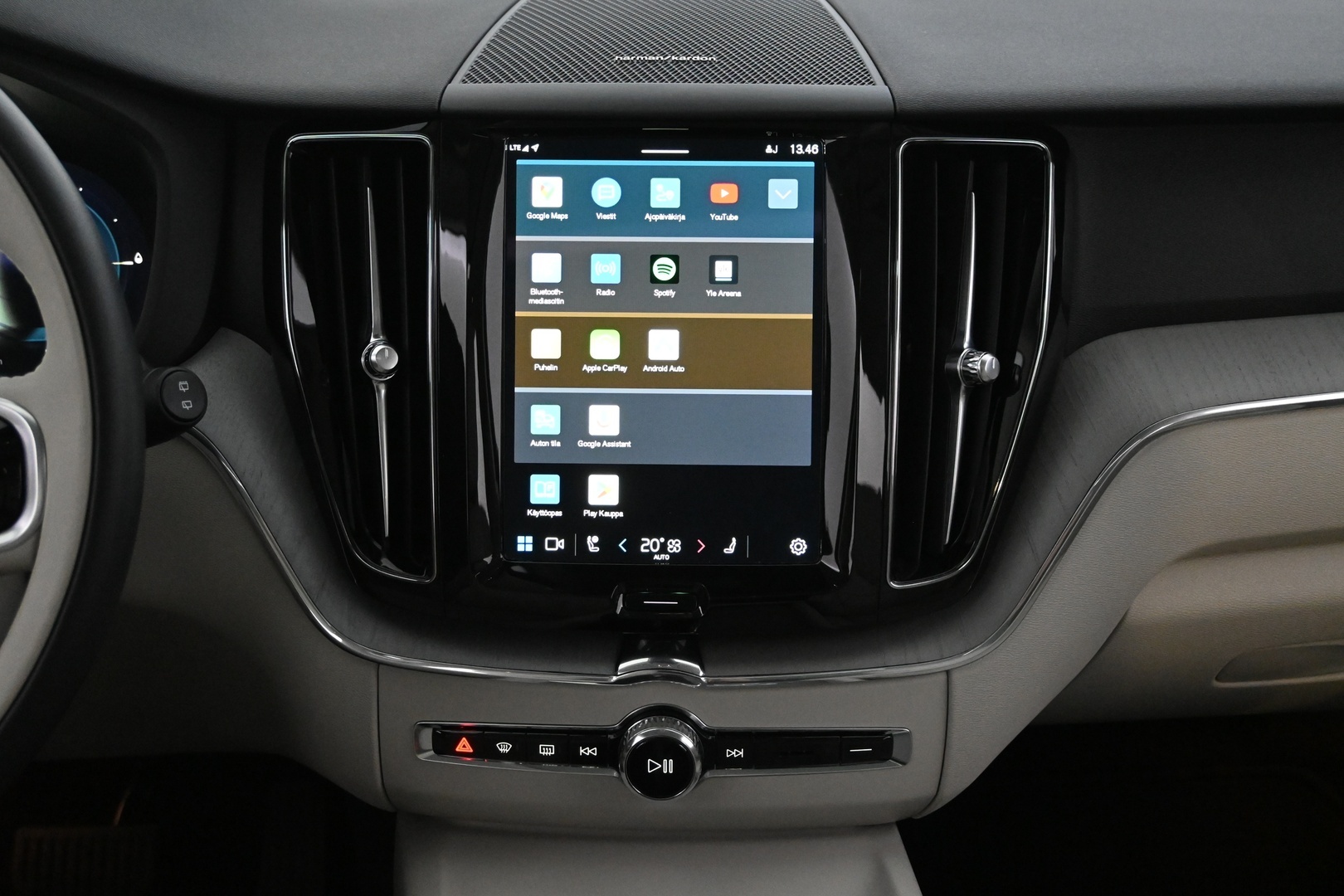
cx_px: 672
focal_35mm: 45
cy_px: 448
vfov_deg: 29.9
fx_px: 1680
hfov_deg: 43.6
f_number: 4.8
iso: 5000
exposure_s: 1/50
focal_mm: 30
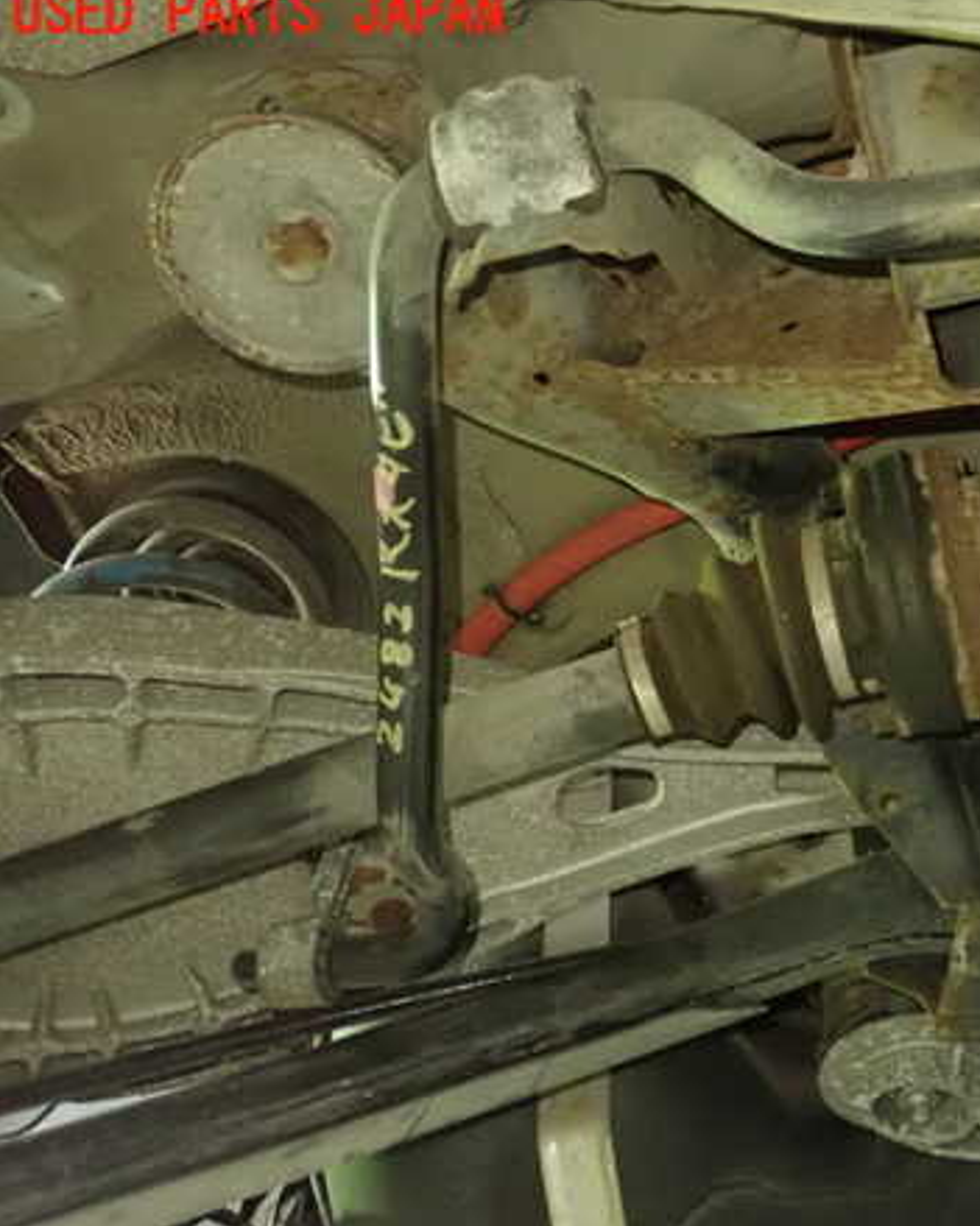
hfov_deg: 35.6
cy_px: 609
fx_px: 1451
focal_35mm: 40
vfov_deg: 45.8
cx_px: 835
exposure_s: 1/30
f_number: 2.3
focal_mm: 5.5
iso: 1600
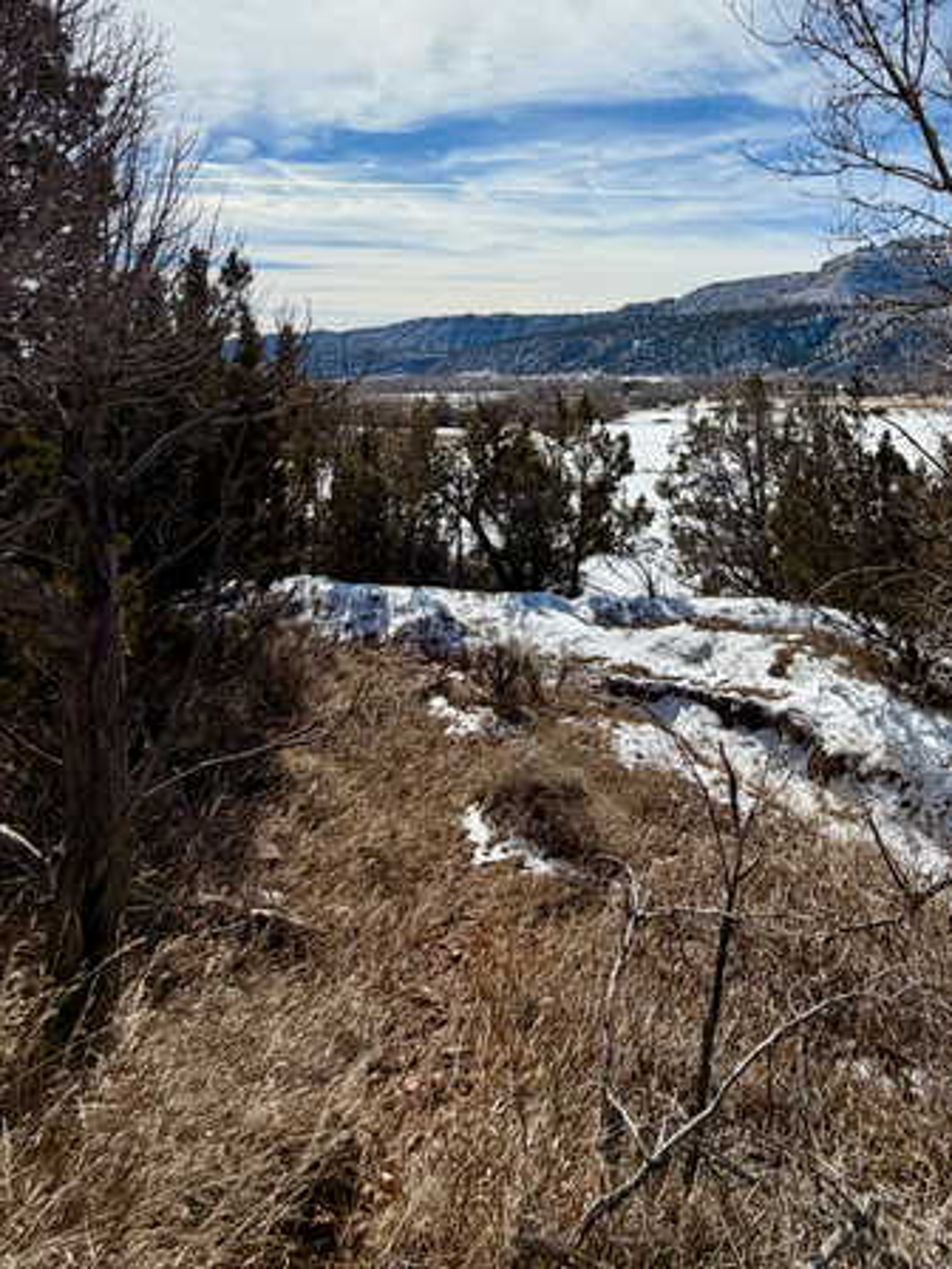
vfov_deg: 67.7
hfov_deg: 55.7
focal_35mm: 24
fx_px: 880
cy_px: 340
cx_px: 629
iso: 20
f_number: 2.2
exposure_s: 1/2092
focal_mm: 2.22
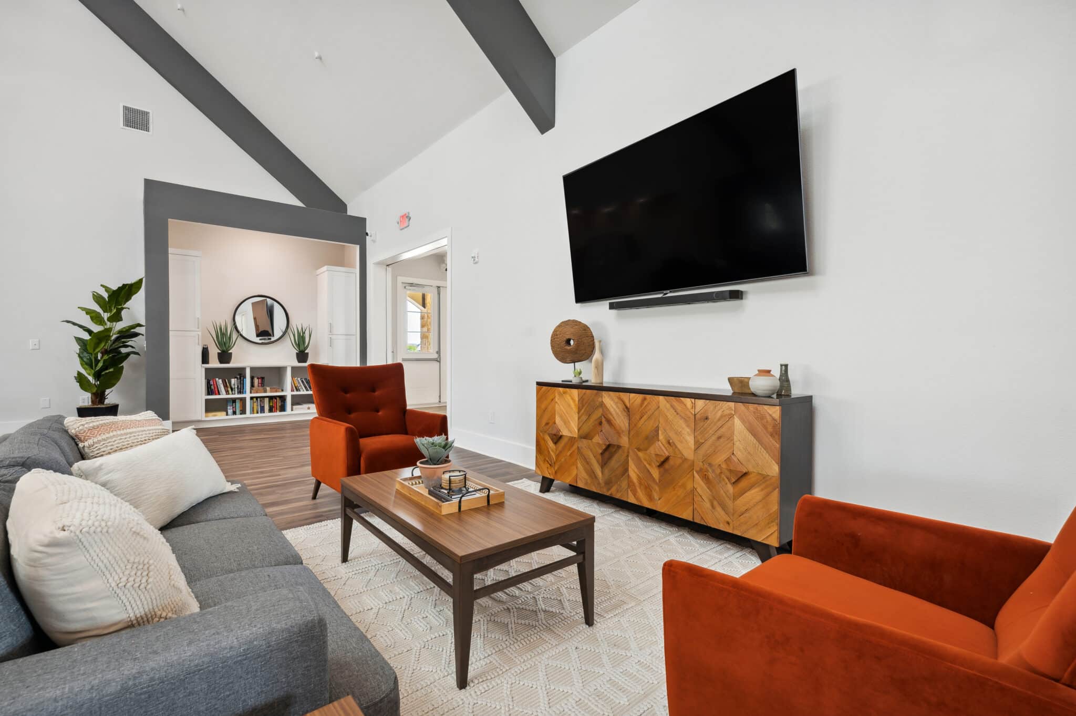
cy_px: 358
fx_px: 478
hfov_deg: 96.8
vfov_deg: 73.7
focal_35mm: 16
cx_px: 538
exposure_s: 1/15
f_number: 8
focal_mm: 16
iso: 400
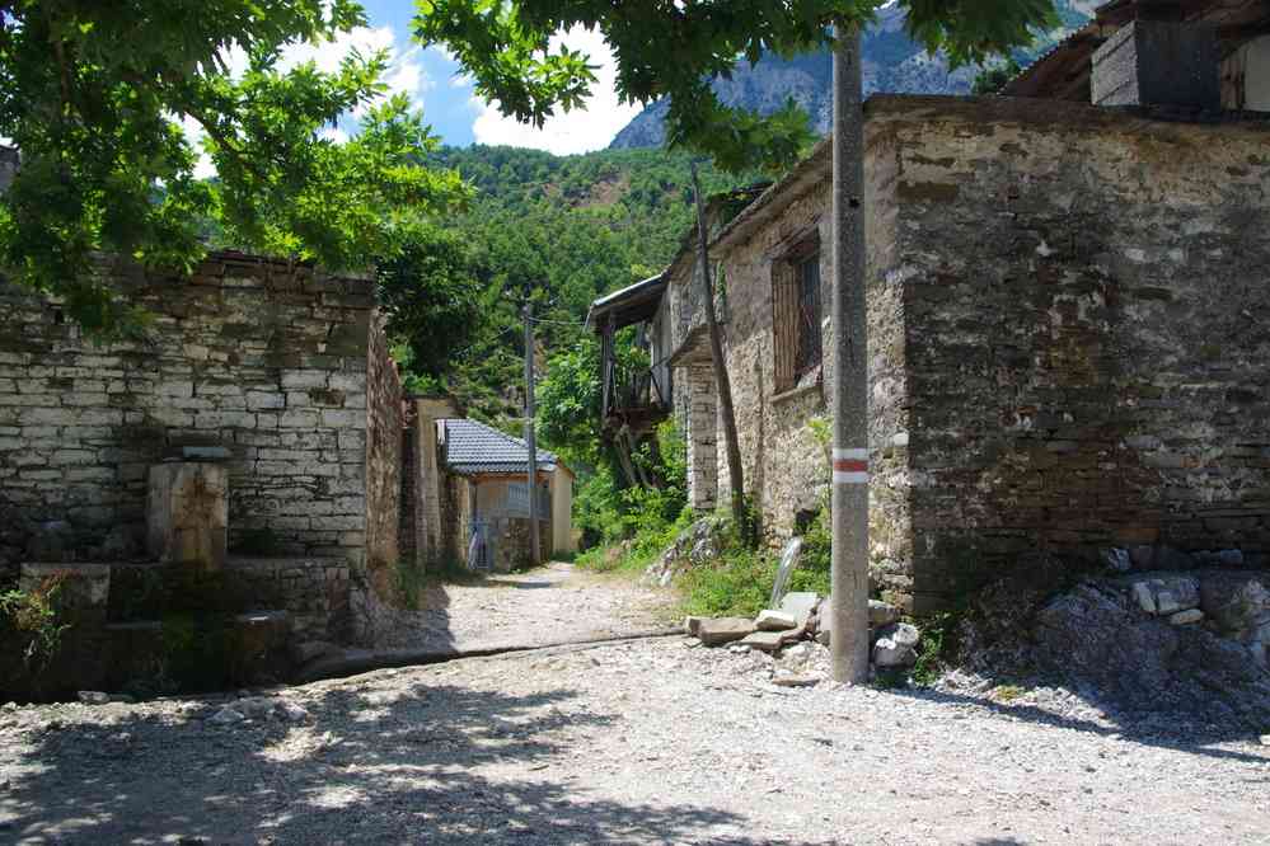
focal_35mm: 31
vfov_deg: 42.3
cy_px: 423
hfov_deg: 60.3
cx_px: 635
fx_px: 1094
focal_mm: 20.6
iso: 200
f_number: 11
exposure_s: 1/50
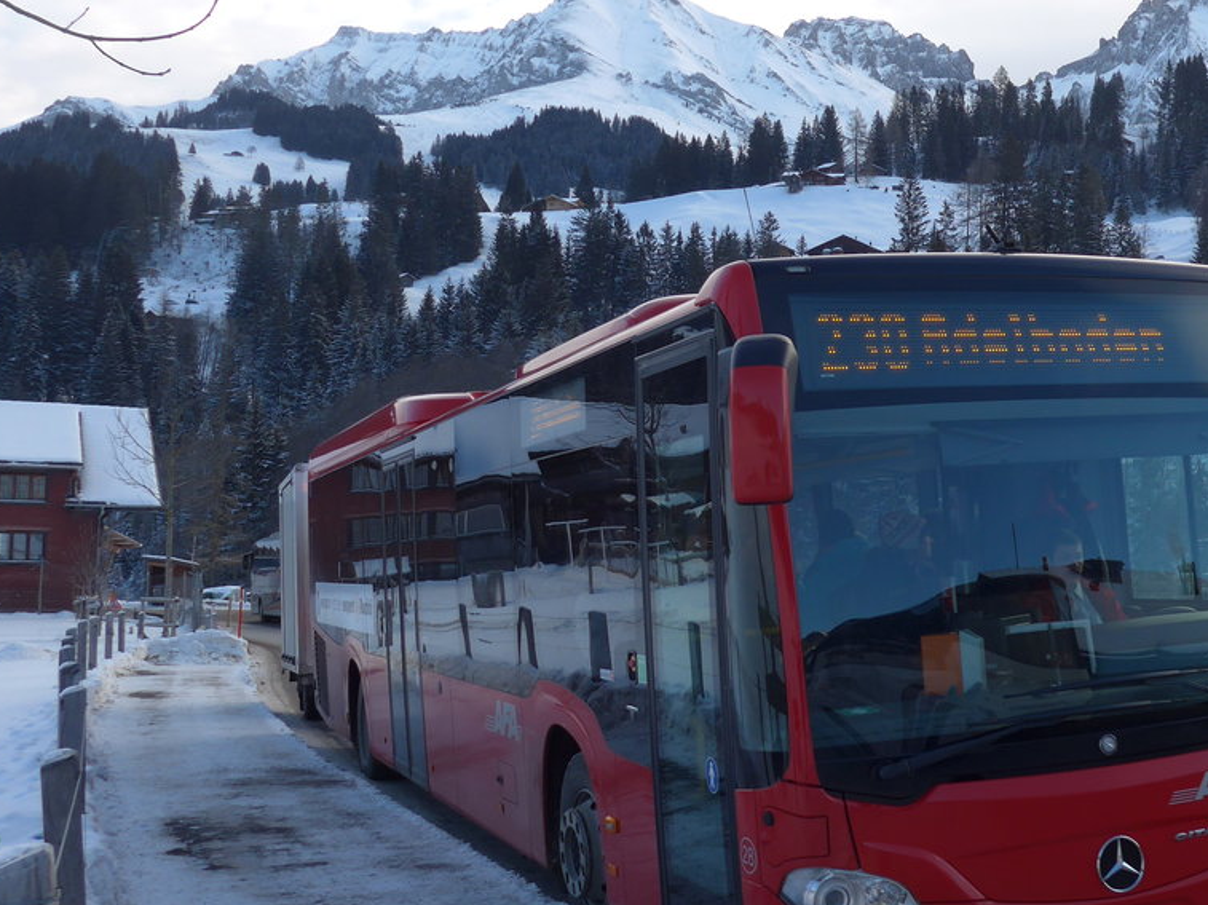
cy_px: 425
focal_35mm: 46
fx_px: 1605
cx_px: 857
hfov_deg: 40.4
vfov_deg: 31.5
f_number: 2.8
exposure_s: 1/400
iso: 80
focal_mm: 6
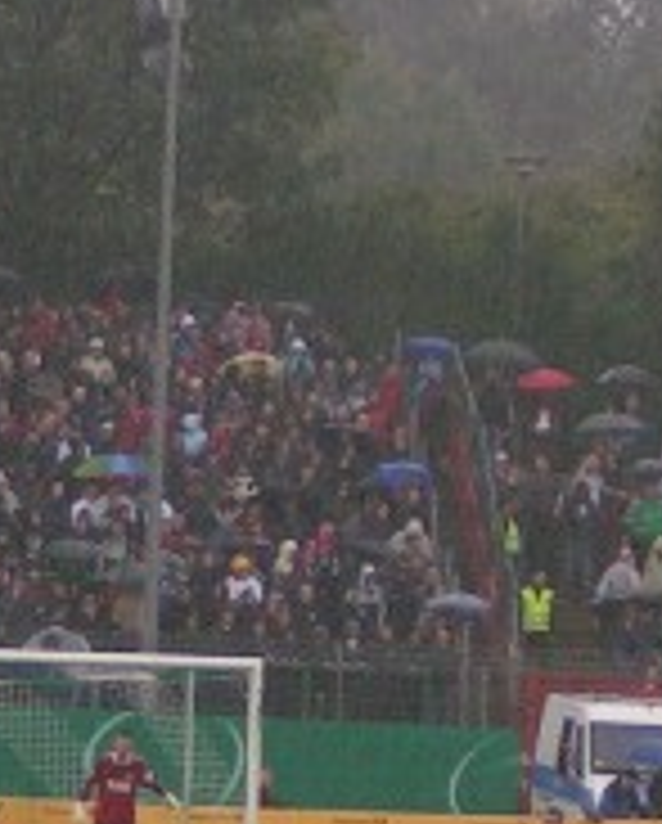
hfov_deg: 3.5
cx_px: -347
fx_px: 10822
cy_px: 266
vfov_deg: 4.4
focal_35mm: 443
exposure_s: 1/125
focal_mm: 15.9
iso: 125
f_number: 3.5
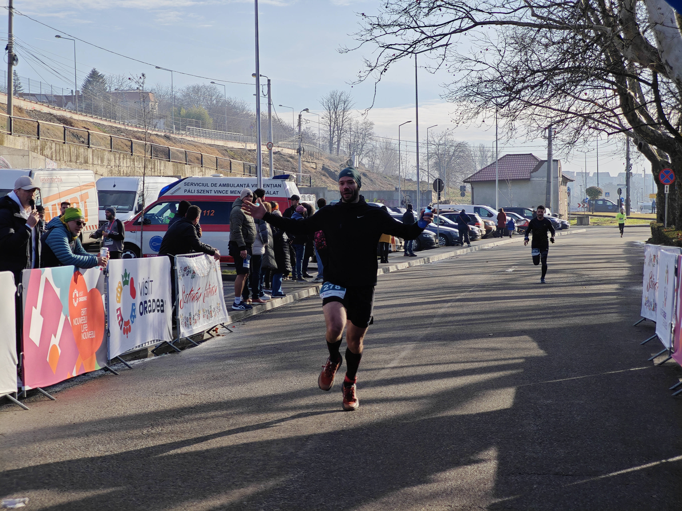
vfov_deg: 19.6
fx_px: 1478
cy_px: 256
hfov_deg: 26.0
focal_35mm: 75
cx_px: 341
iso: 50
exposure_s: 1/2932
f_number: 1.8
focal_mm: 12.28
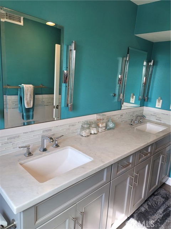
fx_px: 165
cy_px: 114
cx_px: 86
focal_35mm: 25
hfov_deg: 54.9
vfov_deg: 69.4
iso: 50
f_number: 1.8
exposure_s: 1/120
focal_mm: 7
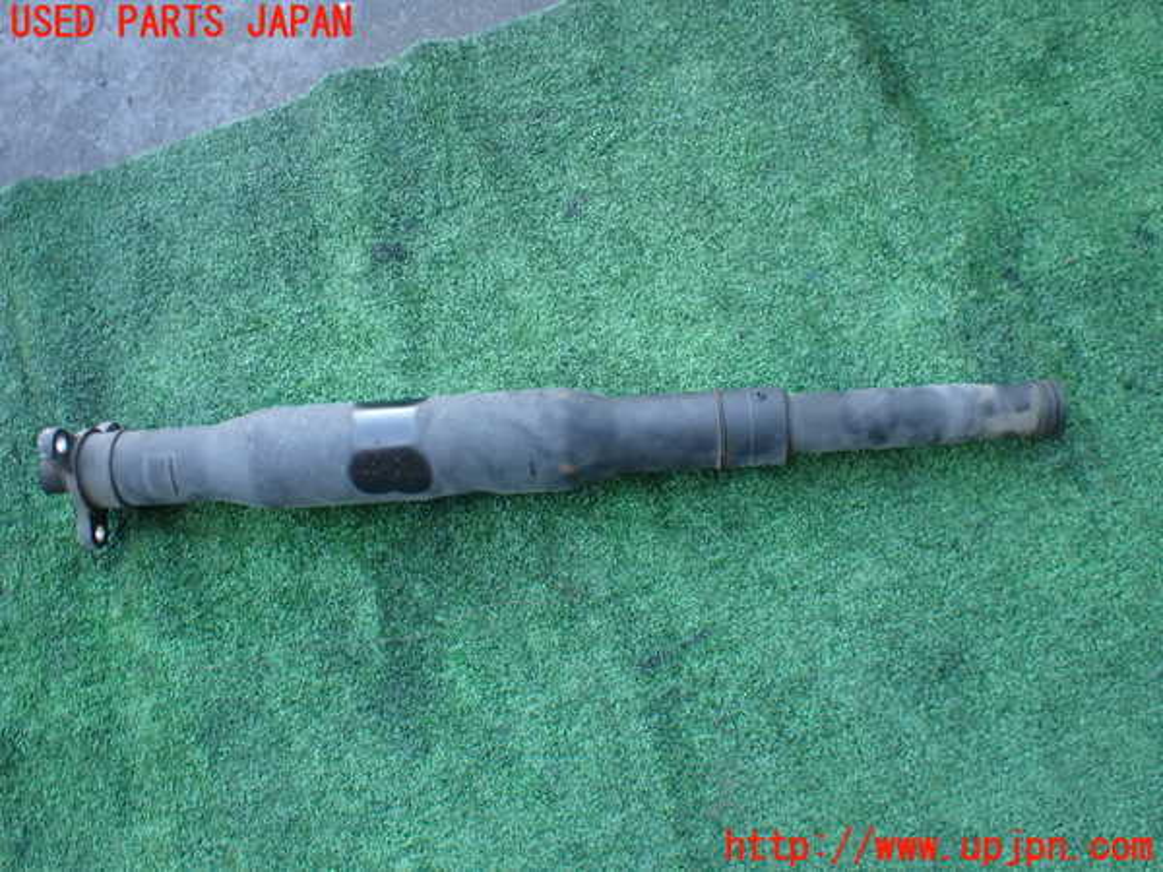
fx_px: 1008
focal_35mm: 30
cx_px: 582
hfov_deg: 60.0
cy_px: 436
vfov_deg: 46.8
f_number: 2.3
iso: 200
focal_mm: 5.4
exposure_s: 1/125
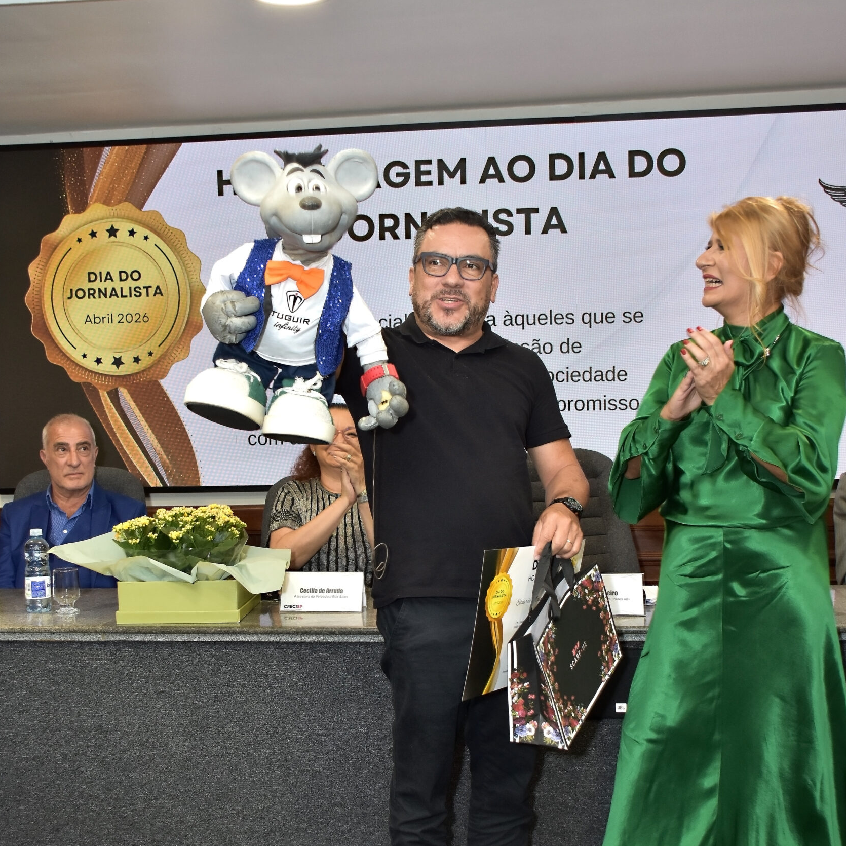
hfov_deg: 39.2
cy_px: 525
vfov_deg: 38.9
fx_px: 1189
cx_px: 425
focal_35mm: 43
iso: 640
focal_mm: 22
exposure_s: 1/80
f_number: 4.5
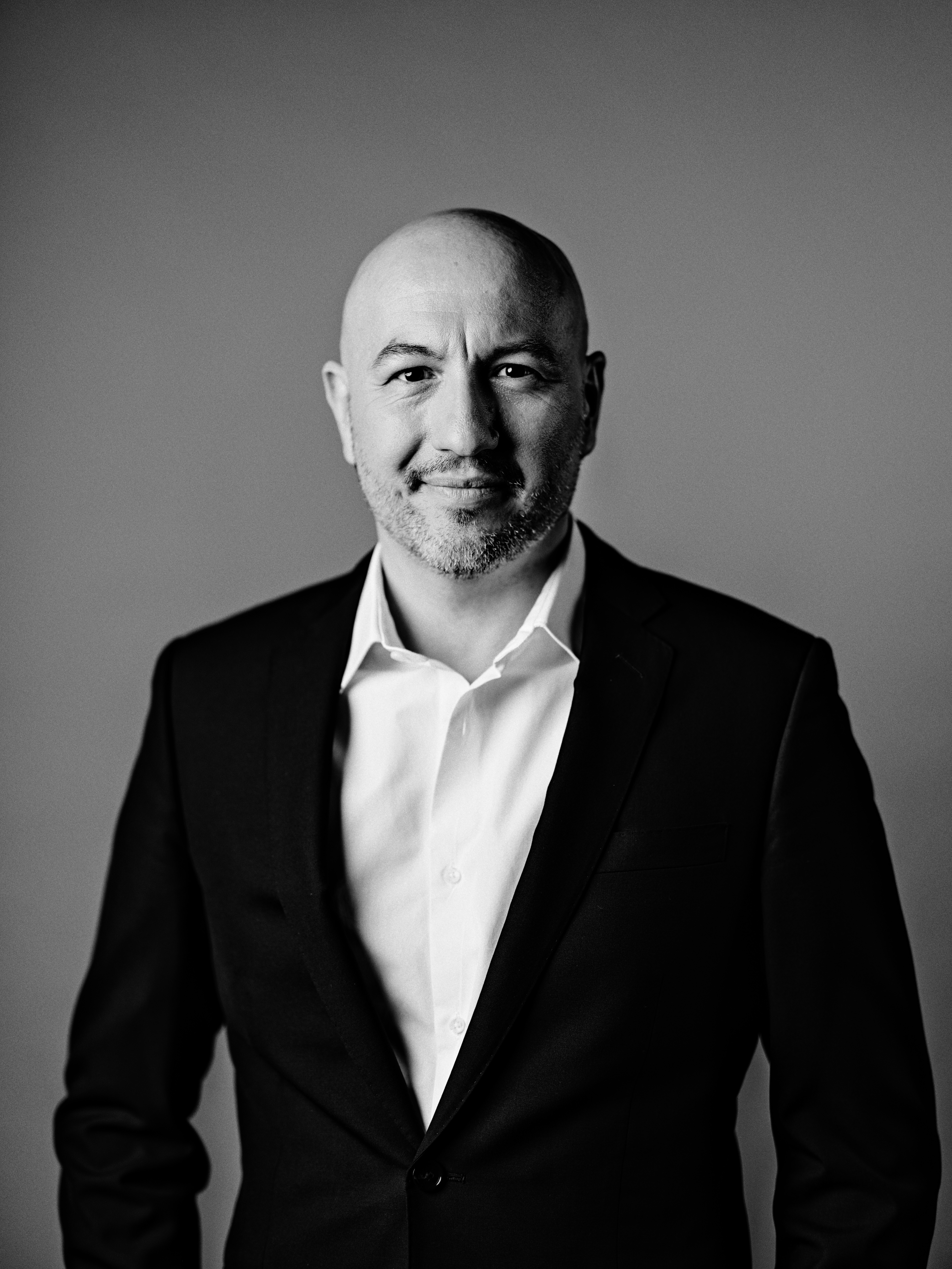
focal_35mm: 63
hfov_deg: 23.3
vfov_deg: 30.7
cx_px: 476
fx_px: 2310
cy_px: 634
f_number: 1.7
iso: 320
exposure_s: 1/1600
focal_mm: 80
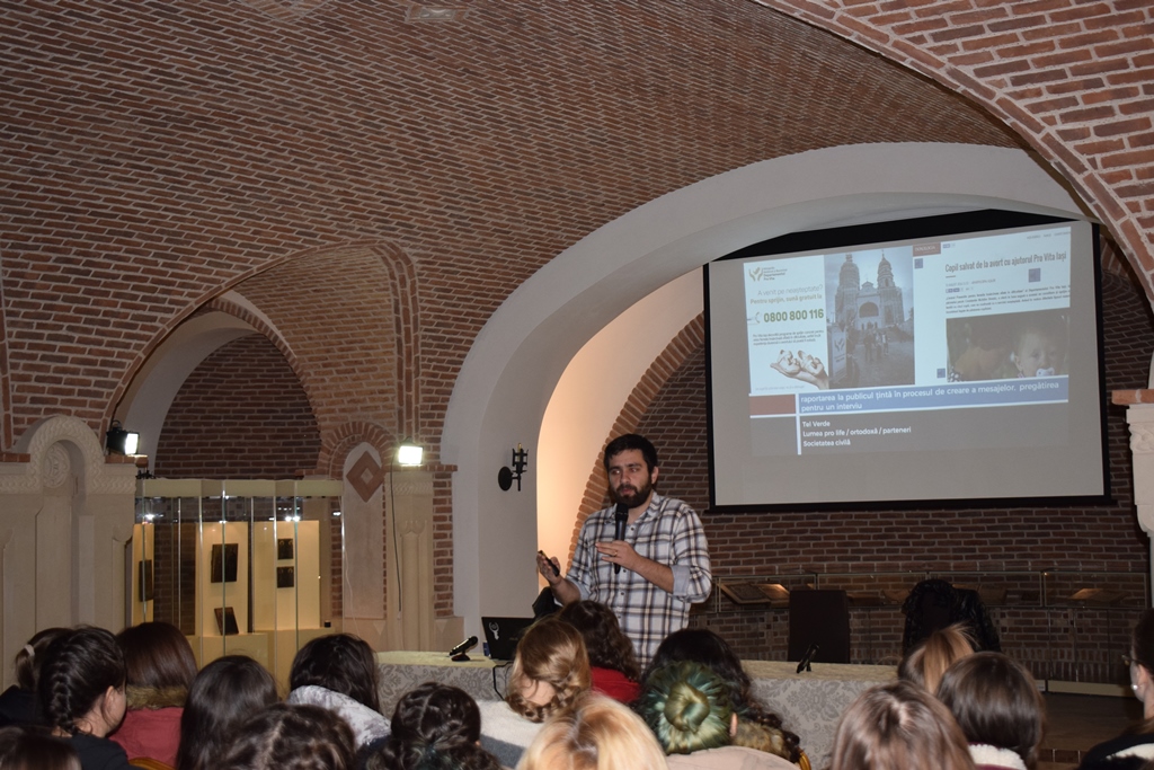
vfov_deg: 25.1
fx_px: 1731
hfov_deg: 36.9
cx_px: 577
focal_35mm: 54
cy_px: 385
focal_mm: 36
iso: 720
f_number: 5.6
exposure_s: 1/125
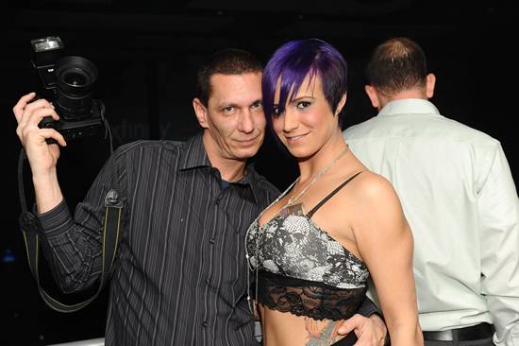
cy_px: 173
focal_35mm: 50
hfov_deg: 39.6
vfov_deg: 27.0
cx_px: 260
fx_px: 720
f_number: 5.6
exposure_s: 1/250
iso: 800
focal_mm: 50
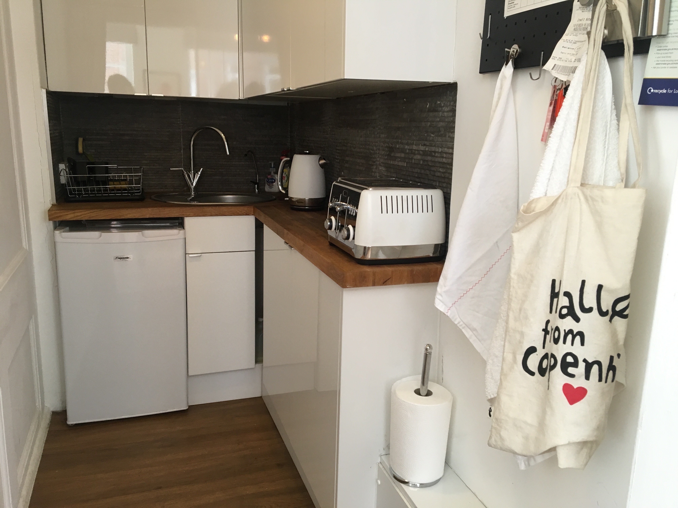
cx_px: 339
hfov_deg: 61.7
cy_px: 254
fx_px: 568
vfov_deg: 48.2
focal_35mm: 29
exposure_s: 1/33
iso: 125
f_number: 2.2
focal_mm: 4.15
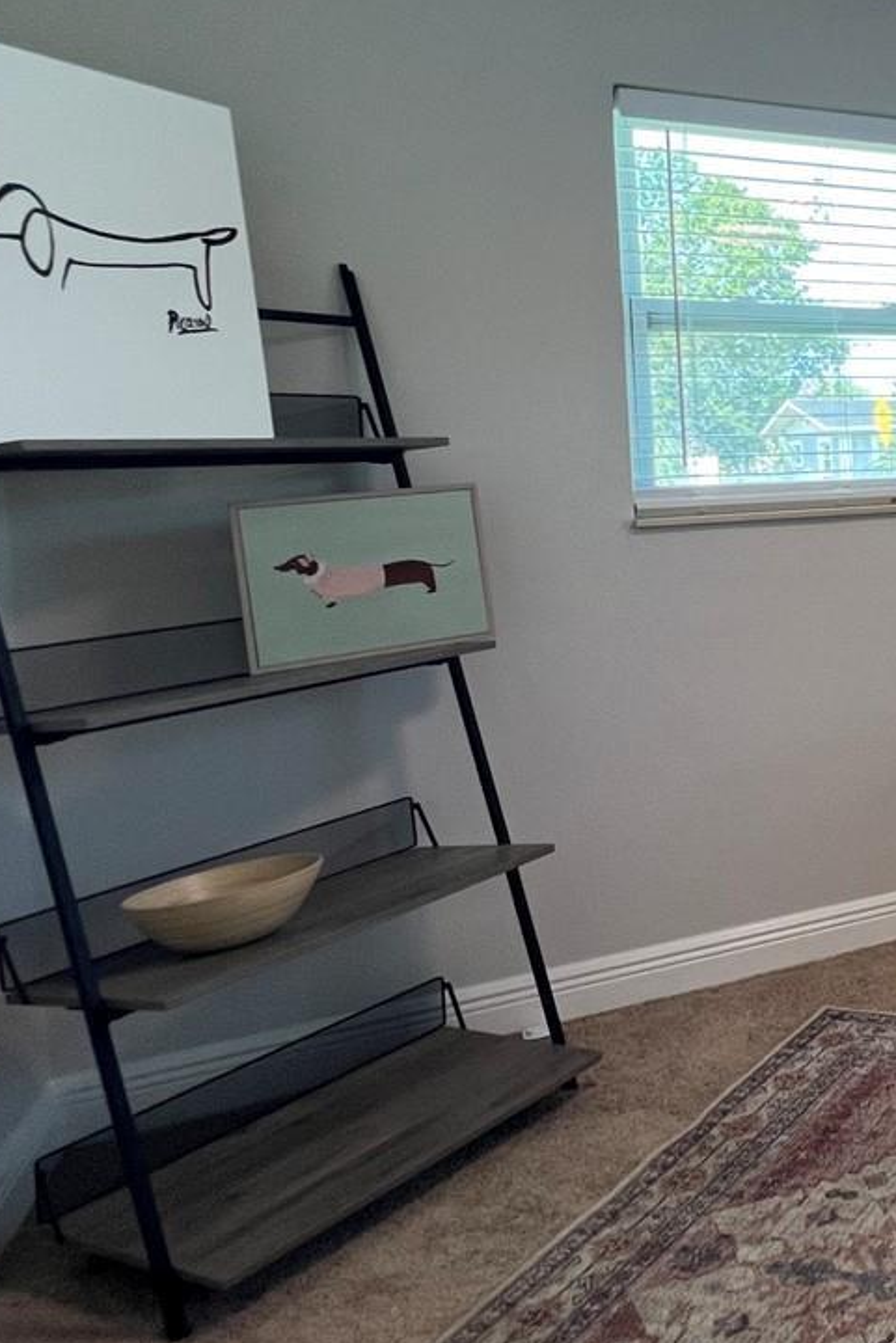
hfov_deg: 31.9
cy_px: 503
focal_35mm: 30
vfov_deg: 61.1
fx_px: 1119
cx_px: 1196
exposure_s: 1/120
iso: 125
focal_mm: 1.57
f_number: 1.8
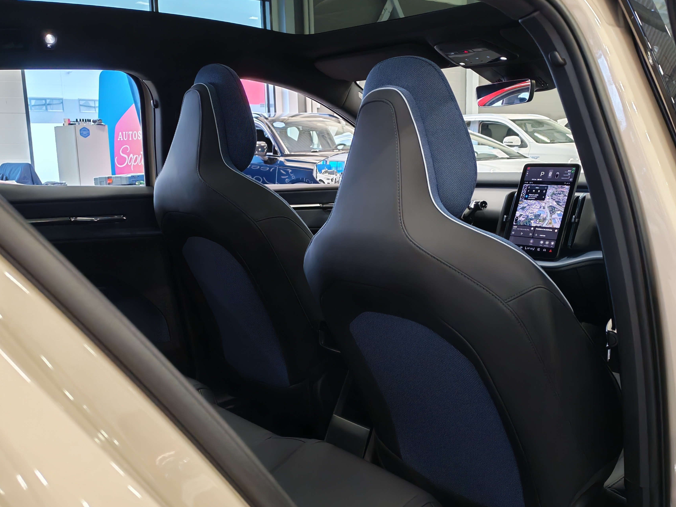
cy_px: 262
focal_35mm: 36
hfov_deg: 51.3
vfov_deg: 39.7
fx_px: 703
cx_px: 357
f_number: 1.9
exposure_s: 1/100
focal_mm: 6.12
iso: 534
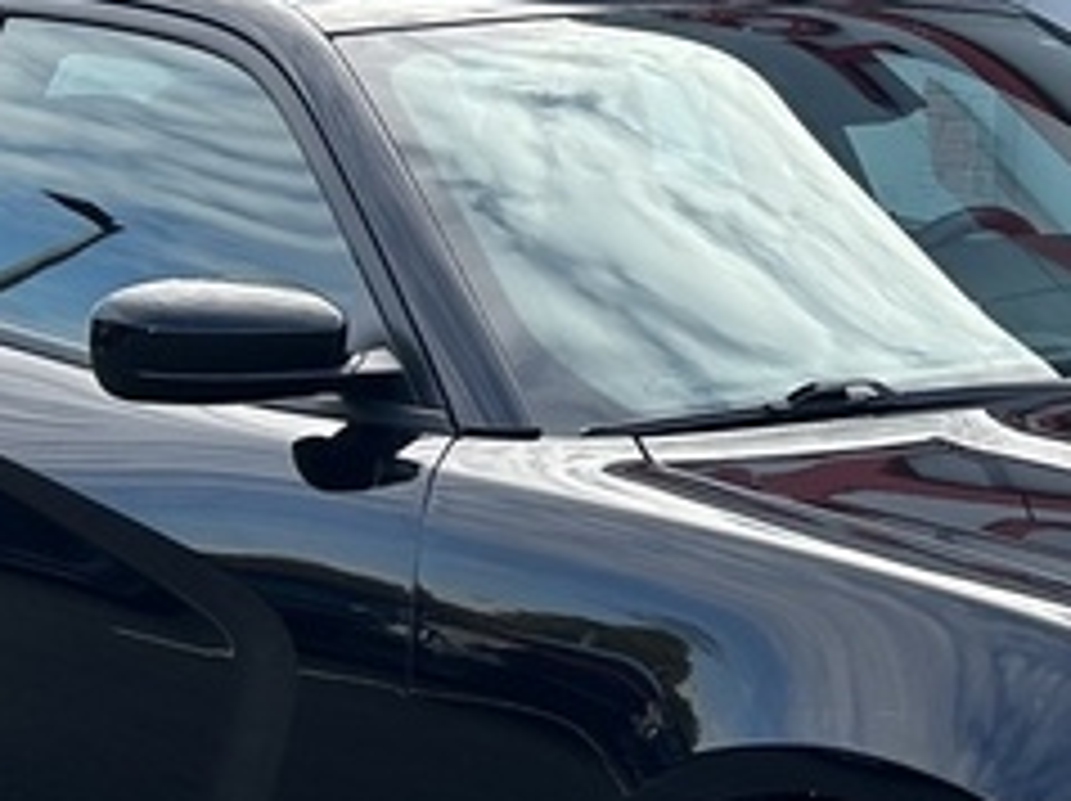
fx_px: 3462
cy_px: -32
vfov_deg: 13.0
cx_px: 1220
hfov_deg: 17.0
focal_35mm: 112
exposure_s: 1/887
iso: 50
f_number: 1.5
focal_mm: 5.7
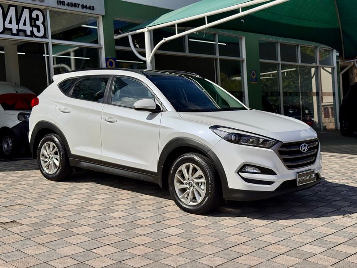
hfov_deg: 39.6
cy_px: 134
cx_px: 178
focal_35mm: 48
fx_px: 495
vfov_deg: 30.3
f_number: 1.78
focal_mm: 6.76
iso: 80
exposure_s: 1/12500
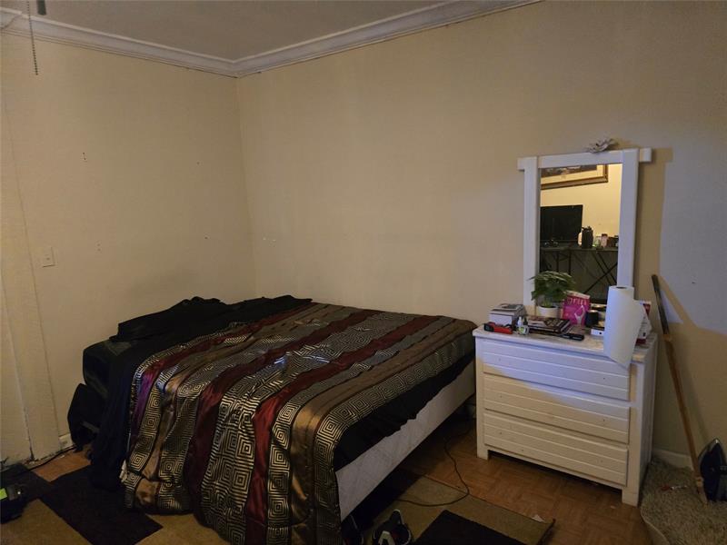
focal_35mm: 23
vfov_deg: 58.9
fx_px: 483
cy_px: 272
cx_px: 364
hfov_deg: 73.9
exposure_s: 1/60
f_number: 1.7
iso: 1600
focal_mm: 6.3
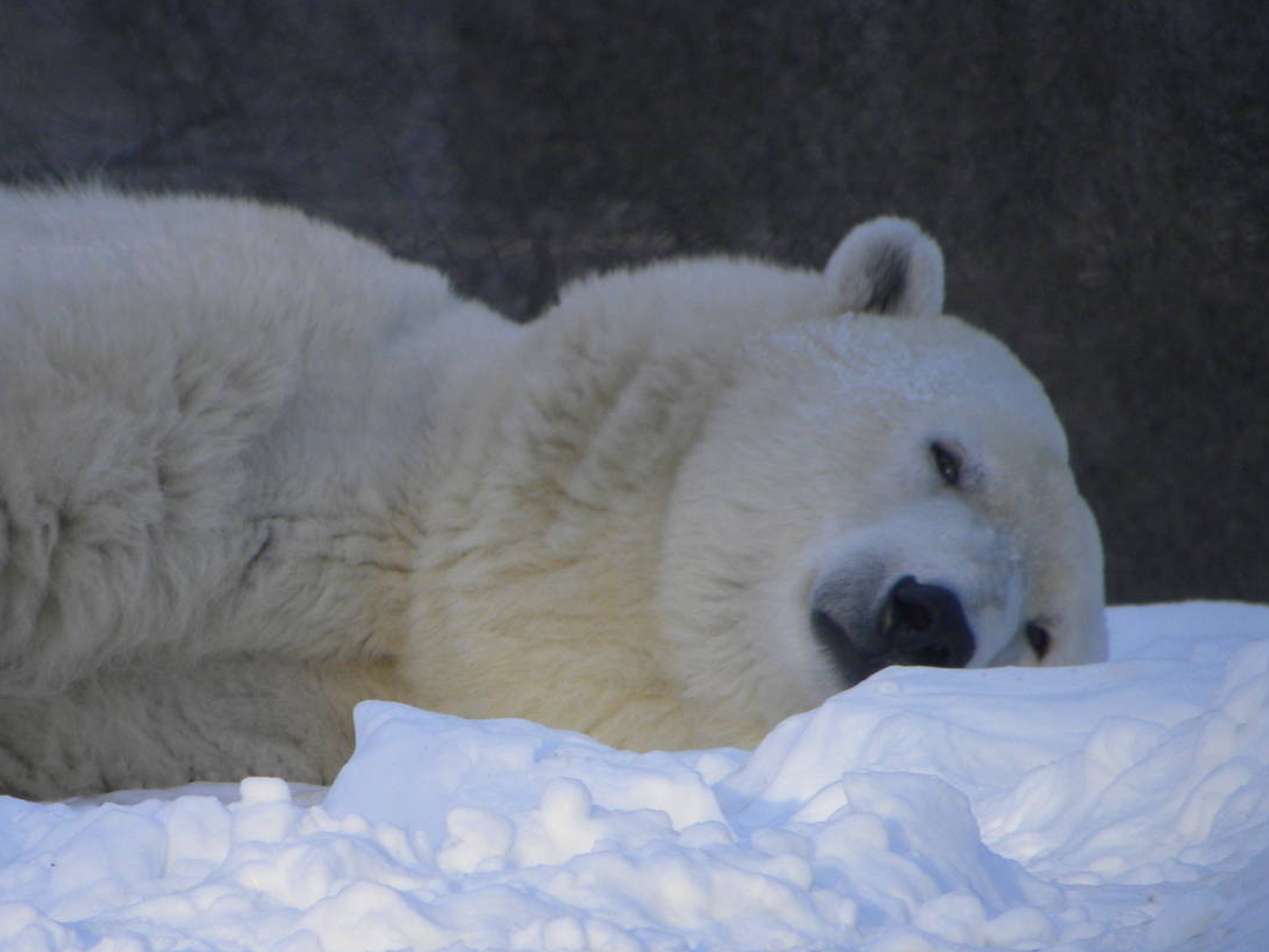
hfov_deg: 2.1
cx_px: 420
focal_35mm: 926
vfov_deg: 1.6
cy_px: 699
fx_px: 33954
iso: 95
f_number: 5
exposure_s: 1/115
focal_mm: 110.4
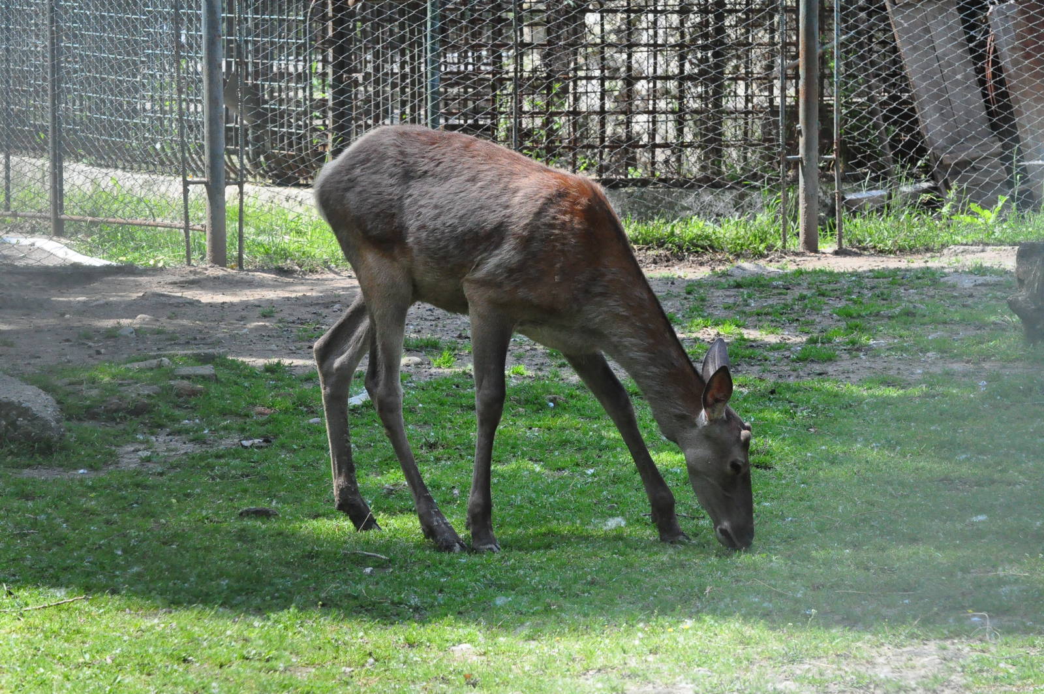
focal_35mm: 174
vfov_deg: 7.9
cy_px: 347
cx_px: 522
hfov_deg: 11.8
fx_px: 5040
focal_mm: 116
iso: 3200
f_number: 10
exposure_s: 1/1600
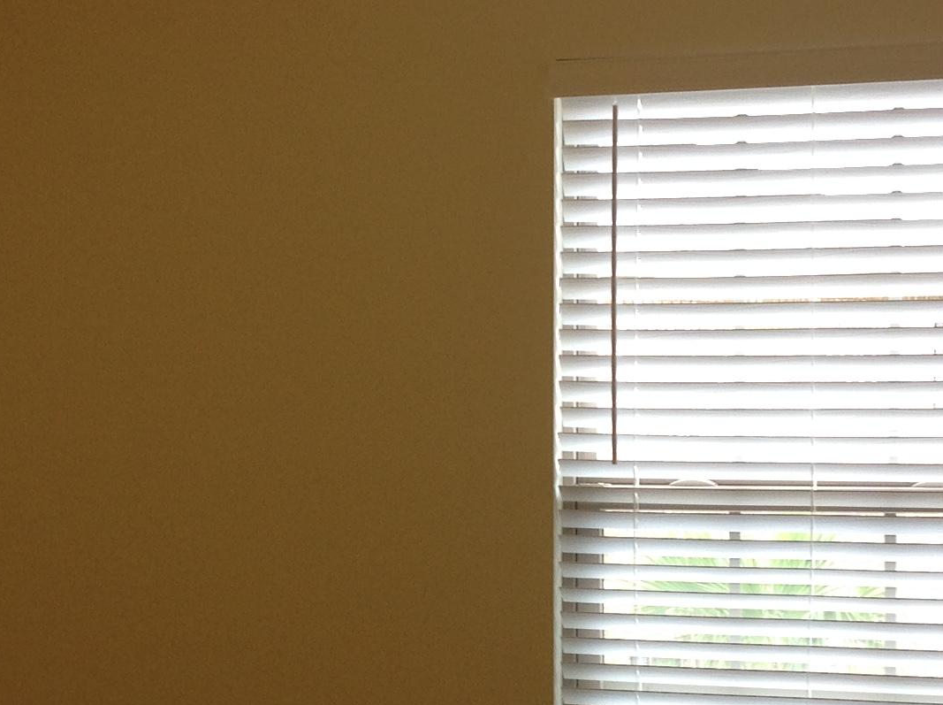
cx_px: 443
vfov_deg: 17.3
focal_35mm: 85
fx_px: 2312
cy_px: 474
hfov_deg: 23.0
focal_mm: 4.28
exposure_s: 1/60
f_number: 2.4
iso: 64
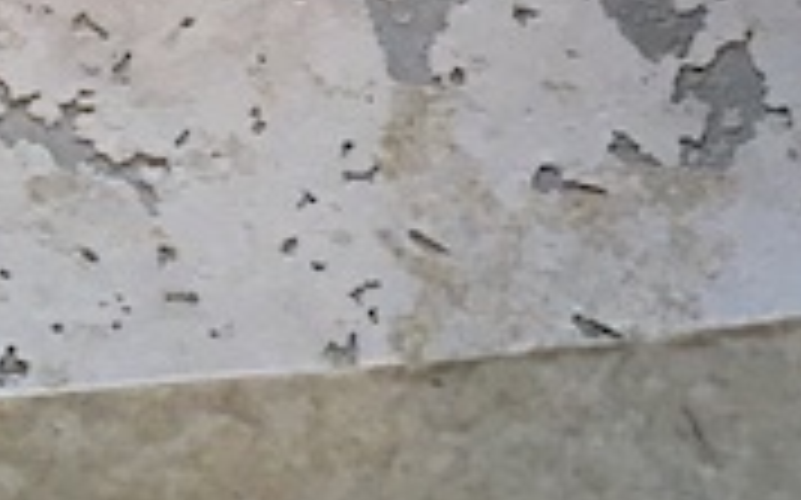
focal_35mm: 221
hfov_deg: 9.4
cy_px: -635
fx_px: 4821
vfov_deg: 5.7
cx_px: -50
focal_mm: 4.15
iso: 80
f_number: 2.2
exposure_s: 1/30
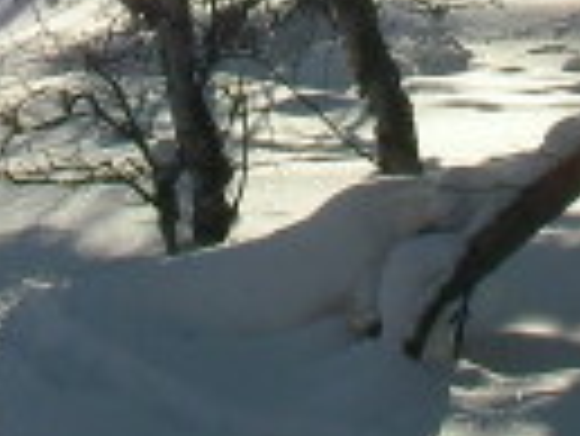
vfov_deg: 7.0
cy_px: -438
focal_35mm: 206
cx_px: 265
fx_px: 3455
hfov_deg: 9.6
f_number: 5.6
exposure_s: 1/758
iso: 50
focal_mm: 6.3
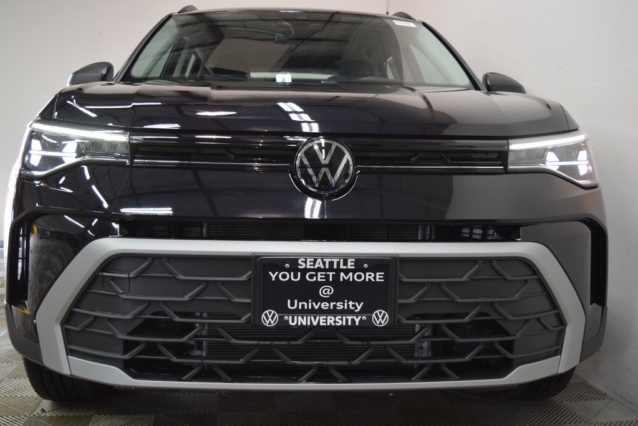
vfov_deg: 33.1
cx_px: 319
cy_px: 213
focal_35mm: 40
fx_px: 718
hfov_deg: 47.9
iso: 640
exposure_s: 1/60
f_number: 4
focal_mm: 27
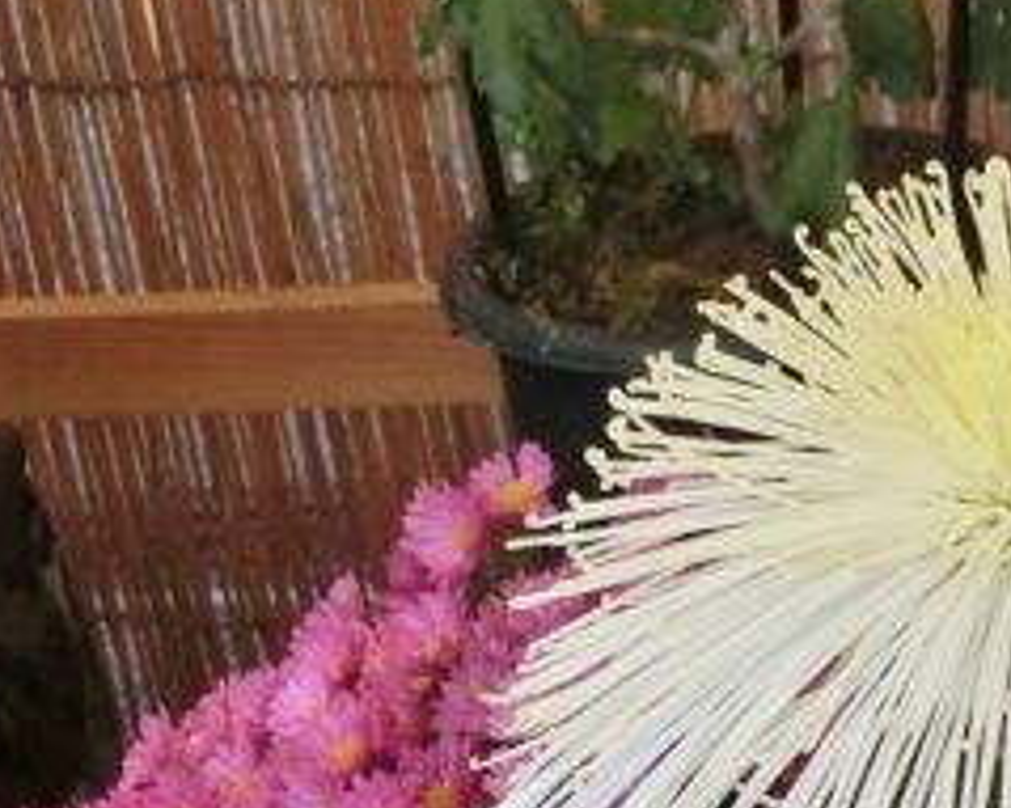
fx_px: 5085
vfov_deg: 8.9
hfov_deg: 11.2
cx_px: 1028
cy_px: 1075
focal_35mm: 170
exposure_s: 1/125
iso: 160
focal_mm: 9.3
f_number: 4.7
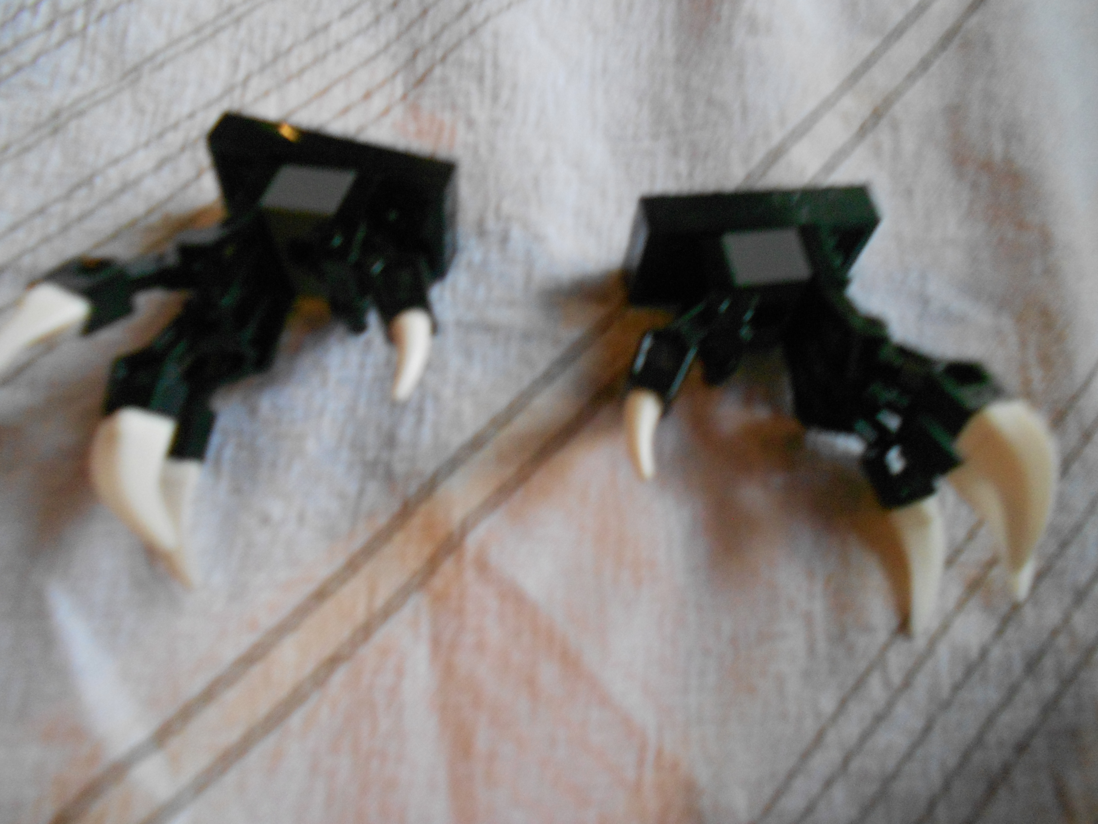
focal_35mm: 26
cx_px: 549
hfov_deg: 67.3
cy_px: 412
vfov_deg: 53.1
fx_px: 825
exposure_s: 1/30
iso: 400
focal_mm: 4.6
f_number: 3.2
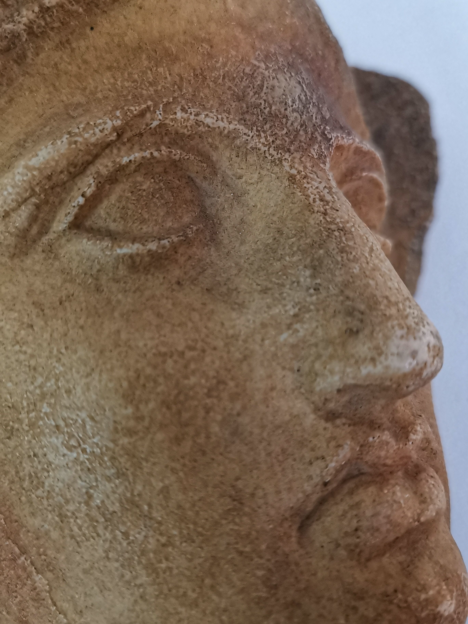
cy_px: 312
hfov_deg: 42.9
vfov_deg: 55.4
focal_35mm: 33
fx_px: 595
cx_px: 234
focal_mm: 5.58
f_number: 1.8
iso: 400
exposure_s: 3
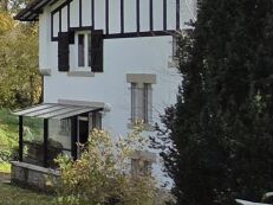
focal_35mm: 81
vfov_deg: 18.1
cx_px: -407
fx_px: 638
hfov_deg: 14.3
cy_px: 70
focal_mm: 2.2
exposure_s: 1/2000
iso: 125
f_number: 2.2
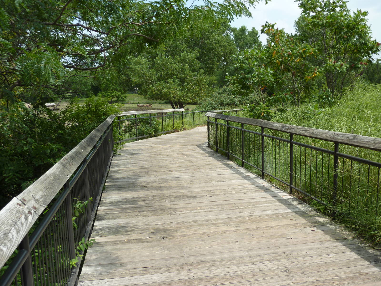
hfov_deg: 60.0
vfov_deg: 46.8
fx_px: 330
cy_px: 143
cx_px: 190
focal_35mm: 30
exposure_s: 1/500
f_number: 3.4
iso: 80
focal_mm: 5
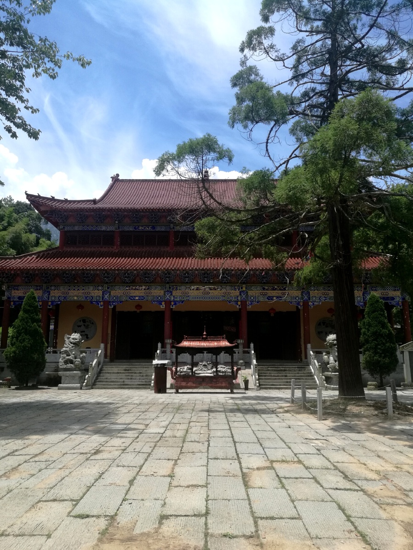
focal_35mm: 27
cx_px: 206
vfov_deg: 65.3
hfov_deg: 51.4
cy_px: 275
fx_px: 430
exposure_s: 1/1050
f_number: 2
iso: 50
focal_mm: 4.04
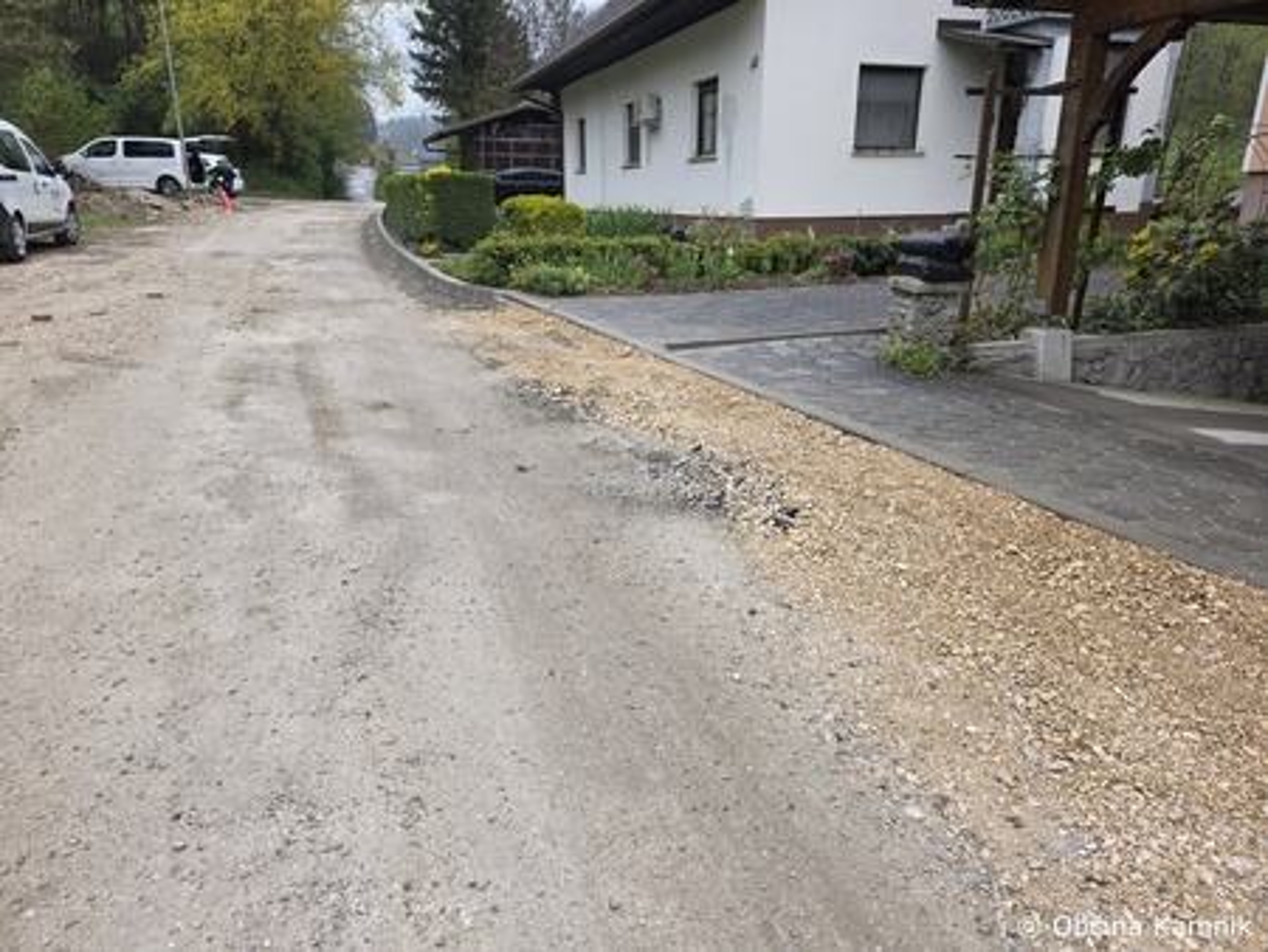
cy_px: 476
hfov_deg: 73.9
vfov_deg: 58.9
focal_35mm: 23
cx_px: 634
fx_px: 843
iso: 20
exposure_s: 1/100
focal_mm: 6.3
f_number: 1.7
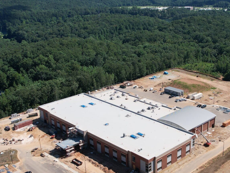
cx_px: 154
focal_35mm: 47
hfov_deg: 39.9
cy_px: 108
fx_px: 312
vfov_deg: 30.7
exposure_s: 1/3000
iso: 100
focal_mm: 8.38
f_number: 2.8
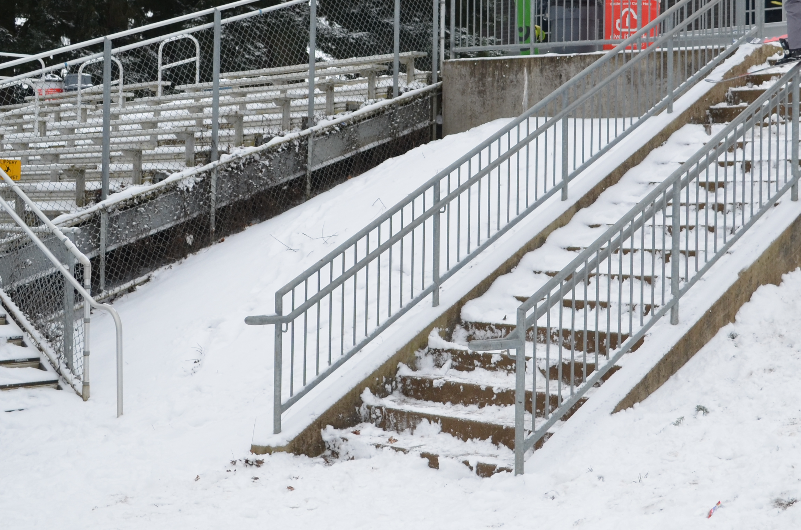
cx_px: 465
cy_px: 187
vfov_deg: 21.7
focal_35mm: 62
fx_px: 1377
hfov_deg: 32.4
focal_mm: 22
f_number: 4.8
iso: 400
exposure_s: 1/1000
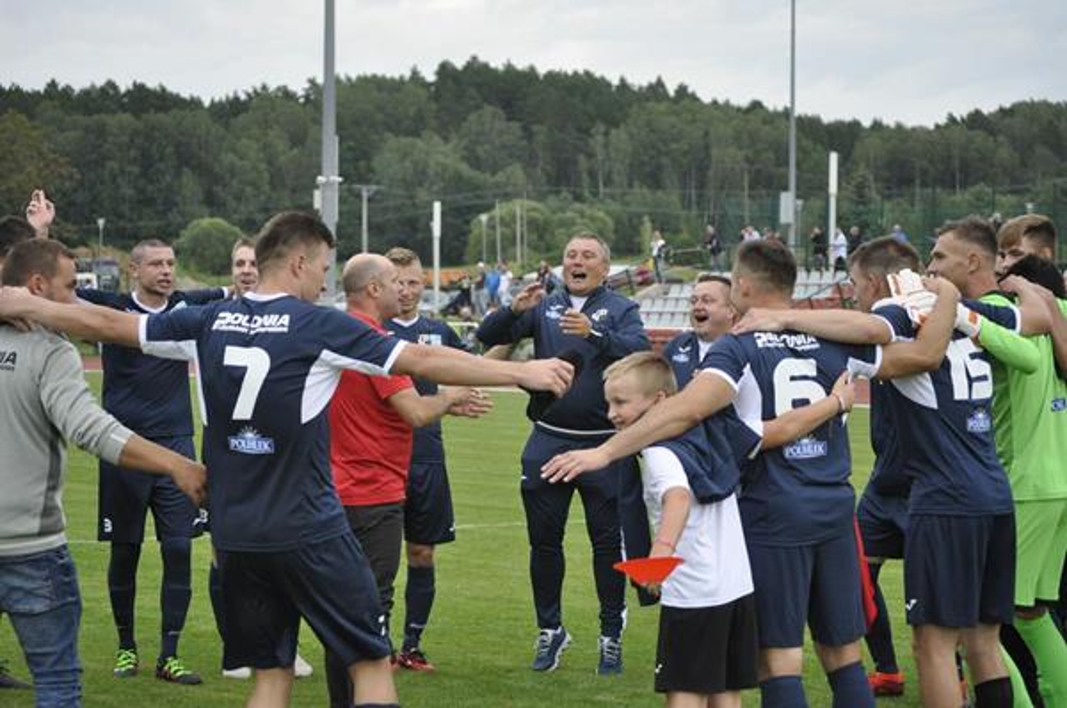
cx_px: 534
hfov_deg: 21.9
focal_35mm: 93
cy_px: 354
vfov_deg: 14.7
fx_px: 2752
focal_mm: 62
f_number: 4.2
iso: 800
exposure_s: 1/500
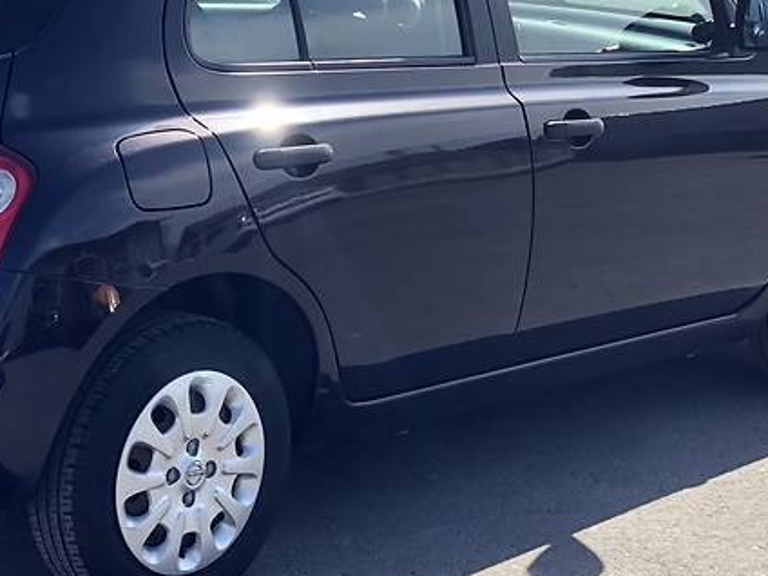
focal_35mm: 98
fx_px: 2174
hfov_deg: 19.9
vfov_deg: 15.1
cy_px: 277
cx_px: 237
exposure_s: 1/322
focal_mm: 6
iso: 16
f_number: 2.4
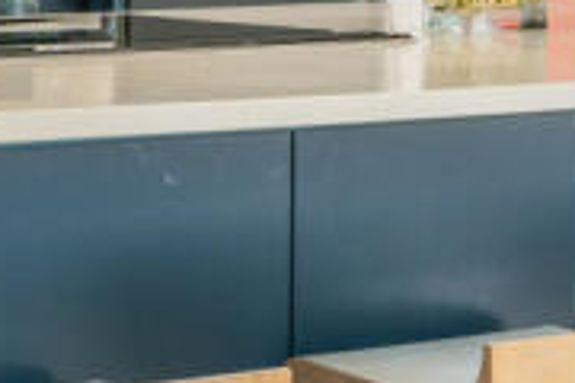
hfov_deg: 11.2
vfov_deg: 7.4
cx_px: 516
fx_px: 2907
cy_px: -142
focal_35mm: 182
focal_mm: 50
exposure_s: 1/30
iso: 100
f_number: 10
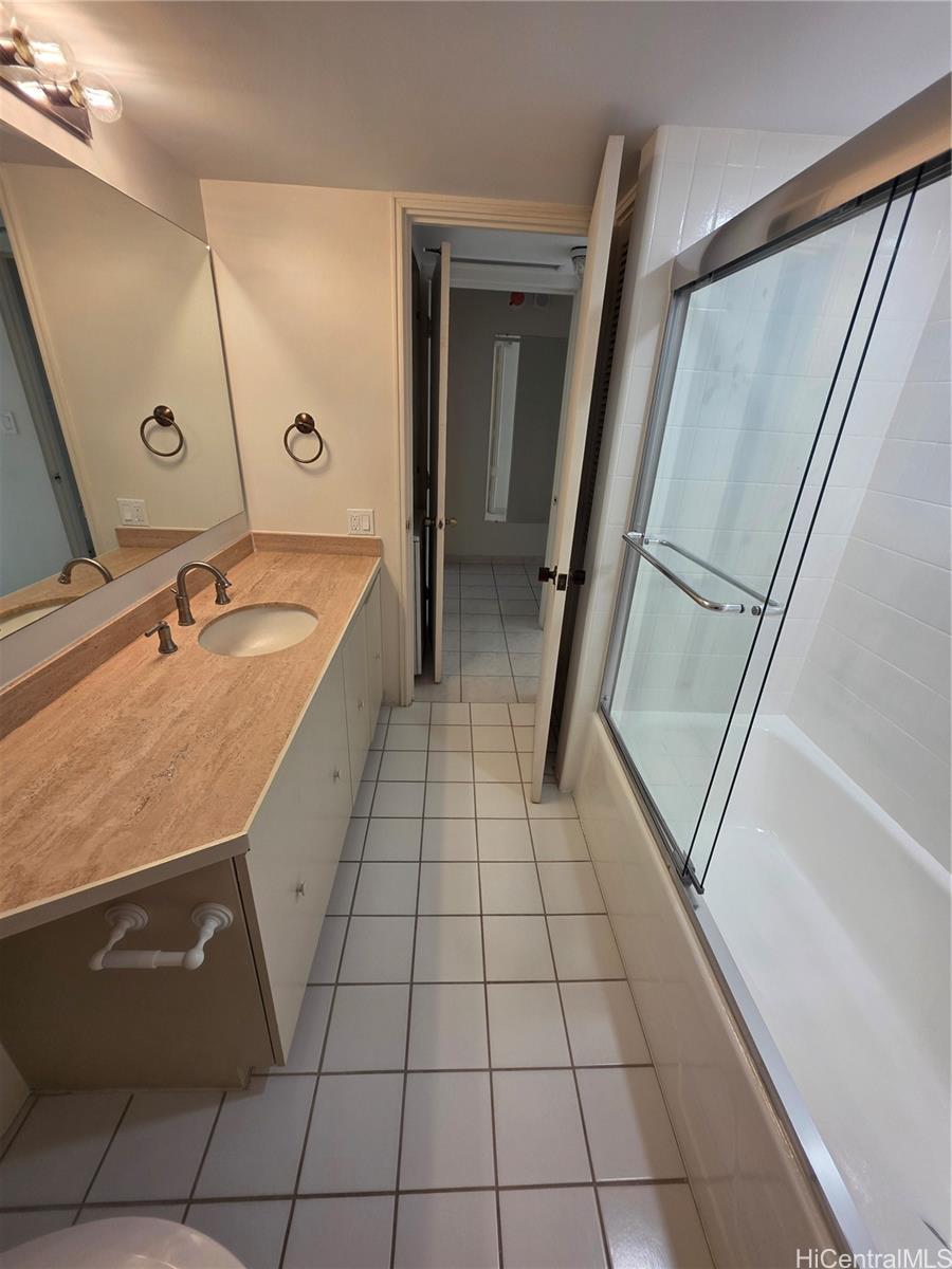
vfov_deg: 106.2
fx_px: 477
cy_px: 634
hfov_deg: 89.9
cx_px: 476
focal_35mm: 13
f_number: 1.9
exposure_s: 1/120
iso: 125
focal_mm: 2.2
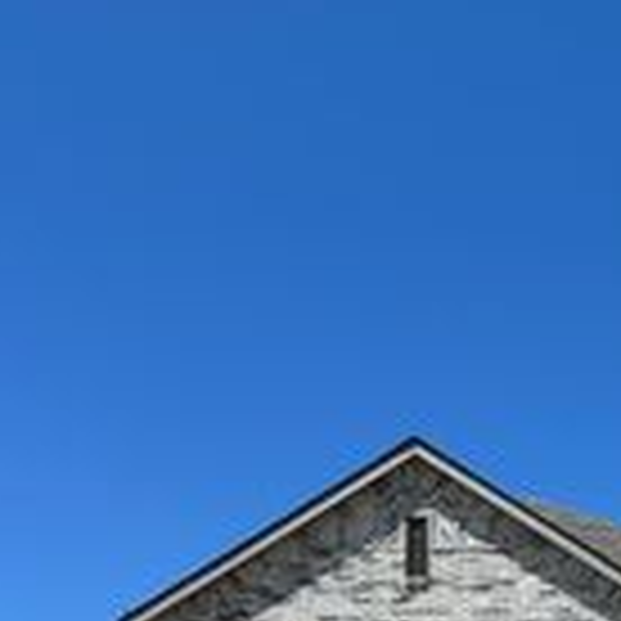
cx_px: 657
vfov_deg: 20.9
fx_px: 1563
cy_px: 749
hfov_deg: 21.5
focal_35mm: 77
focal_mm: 6.86
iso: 80
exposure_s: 1/6211
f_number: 1.78
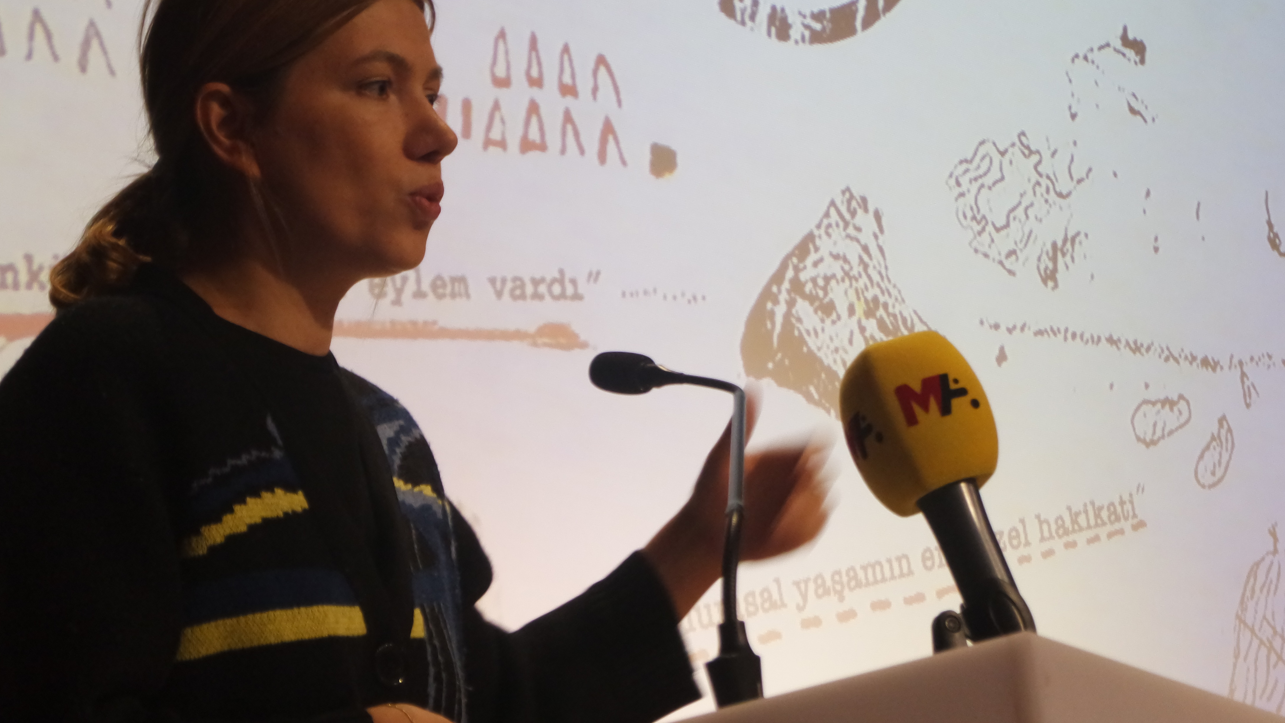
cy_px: 266
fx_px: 3203
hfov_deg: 22.7
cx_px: 657
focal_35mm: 94
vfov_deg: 12.9
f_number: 5.6
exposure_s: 1/30
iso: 1600
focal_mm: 27
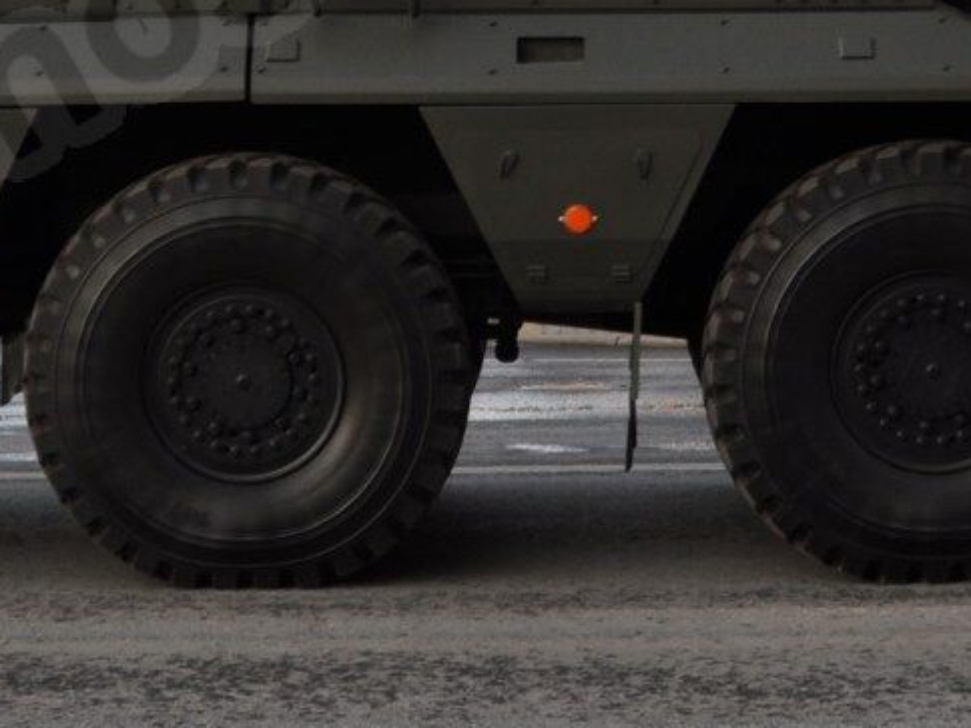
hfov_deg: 14.7
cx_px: 301
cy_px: -84
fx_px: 3759
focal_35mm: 134
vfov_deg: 10.9
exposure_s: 1/320
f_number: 2.8
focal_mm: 22
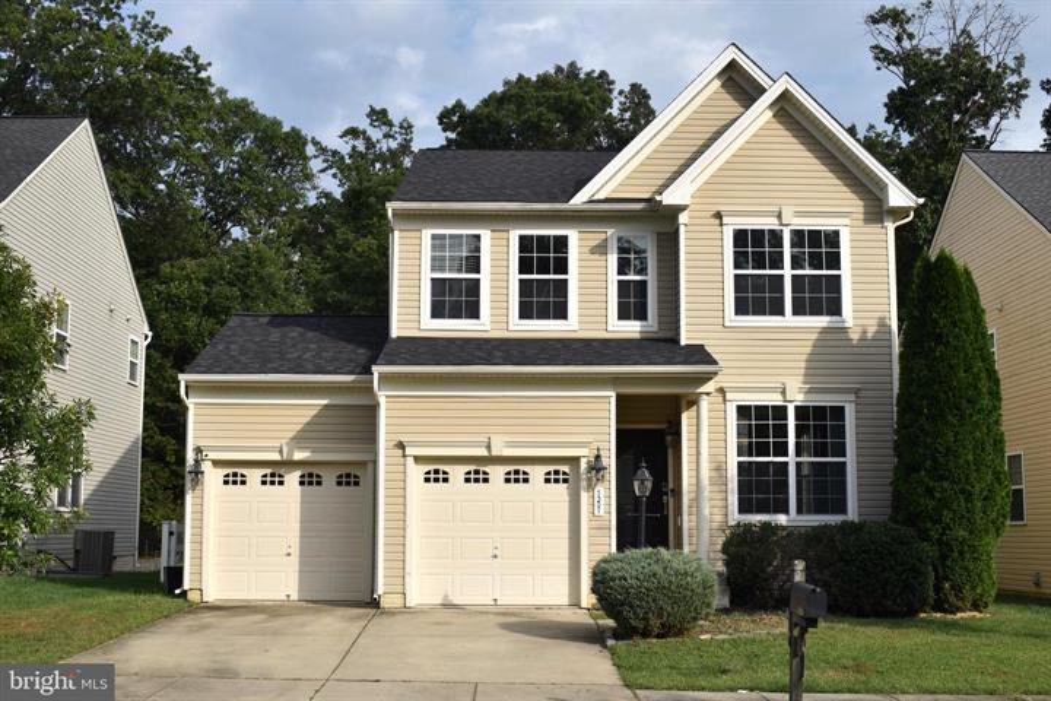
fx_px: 1270
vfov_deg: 30.8
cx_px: 526
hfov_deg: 45.0
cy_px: 350
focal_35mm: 44
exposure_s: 1/320
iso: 100
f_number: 9
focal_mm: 29
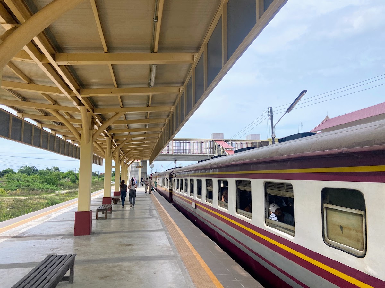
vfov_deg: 53.1
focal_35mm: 26
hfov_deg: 67.3
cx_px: 192
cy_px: 144
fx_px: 289
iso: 32
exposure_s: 1/3125
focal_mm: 4.25
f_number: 1.8
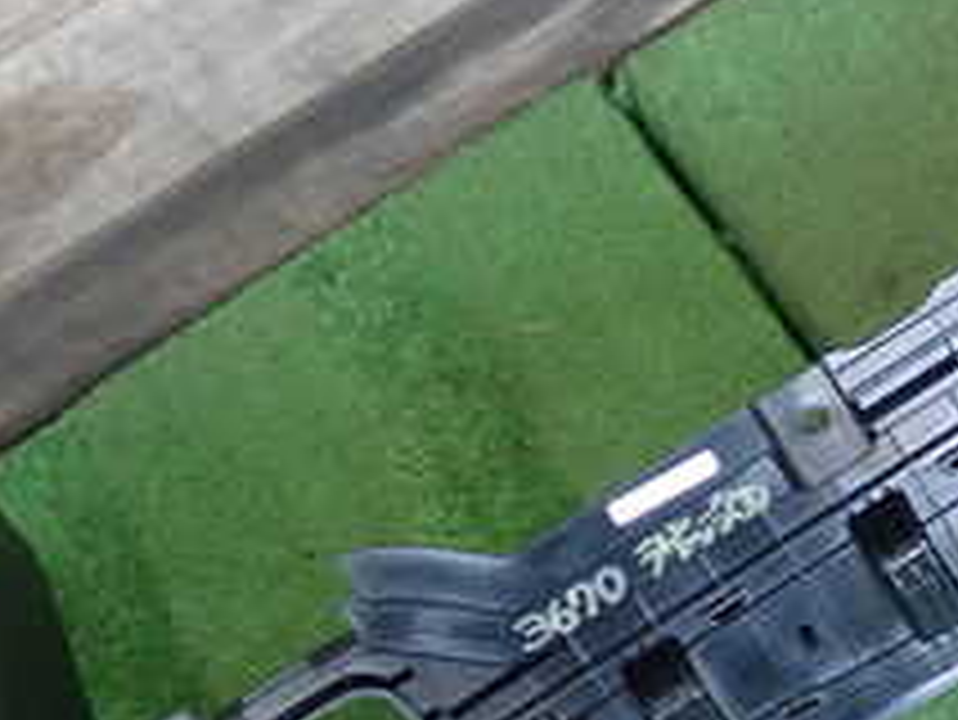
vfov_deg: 16.4
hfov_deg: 20.7
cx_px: 1052
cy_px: 198
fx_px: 2492
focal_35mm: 90
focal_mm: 5.79
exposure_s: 1/40
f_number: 2.4
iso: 200
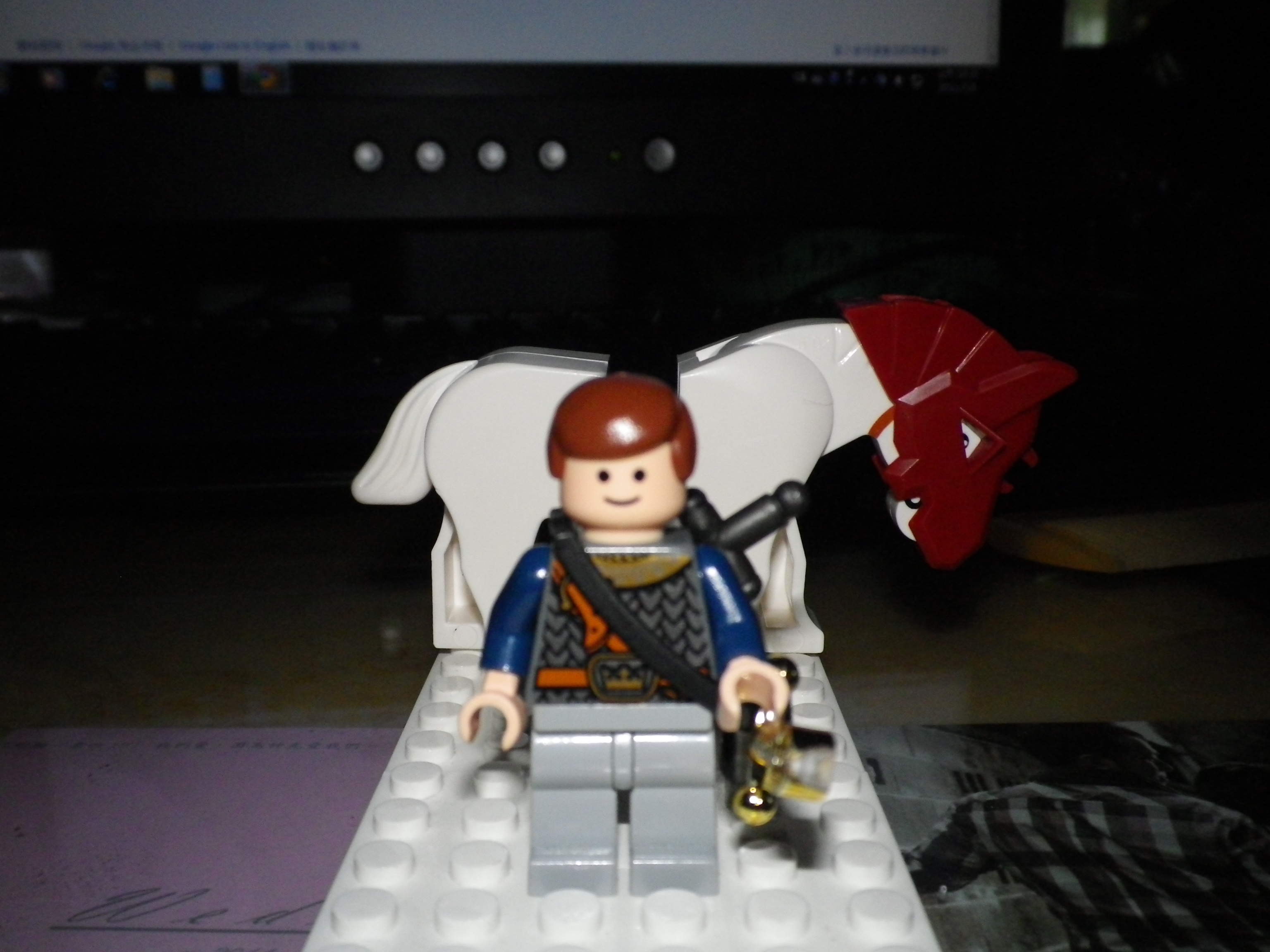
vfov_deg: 40.7
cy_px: 476
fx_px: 1284
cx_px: 635
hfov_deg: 52.6
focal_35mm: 35
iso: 400
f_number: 8.6
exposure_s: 1/50
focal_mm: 6.36
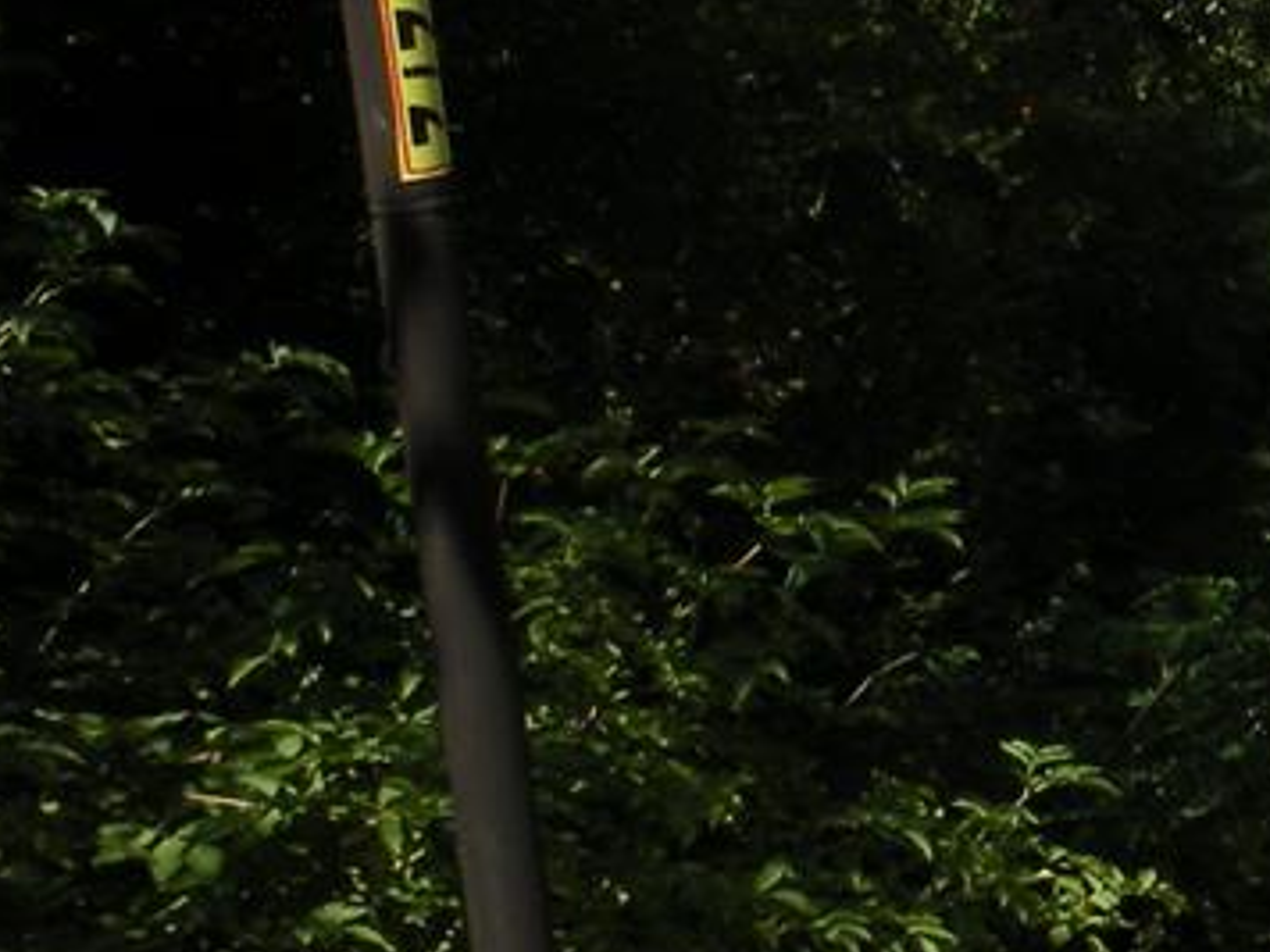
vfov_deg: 10.9
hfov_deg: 13.0
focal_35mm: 134
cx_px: 2419
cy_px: -157
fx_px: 4916
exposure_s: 1/235
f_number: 6.3
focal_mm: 5.8
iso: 64
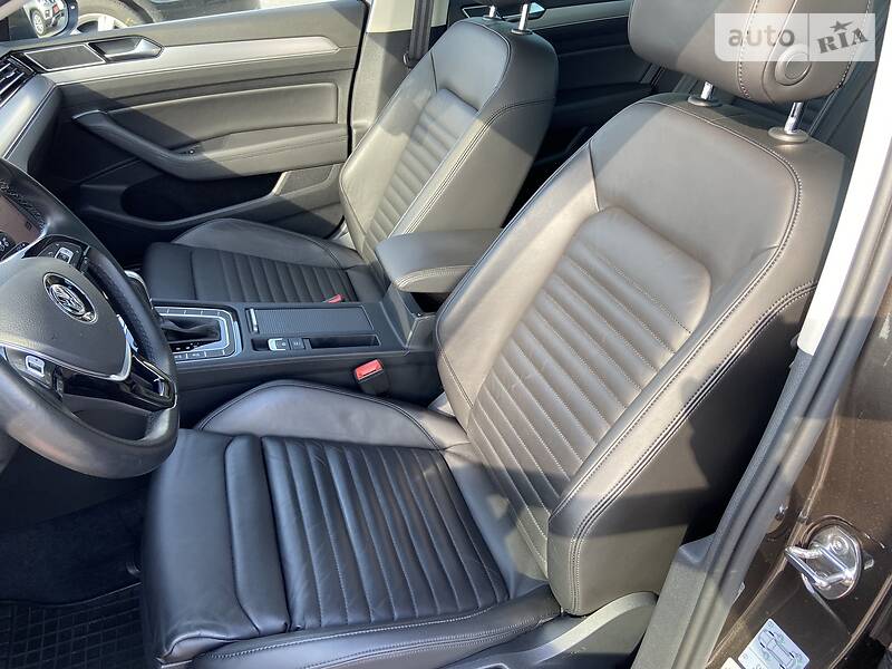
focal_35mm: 26
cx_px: 446
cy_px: 334
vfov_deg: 53.1
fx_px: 670
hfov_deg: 67.3
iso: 64
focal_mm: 4.2
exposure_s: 1/122
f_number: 1.8
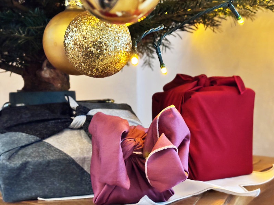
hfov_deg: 36.8
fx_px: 412
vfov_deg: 28.0
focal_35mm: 52
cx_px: 137
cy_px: 102
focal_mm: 6
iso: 400
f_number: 1.6
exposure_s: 1/20
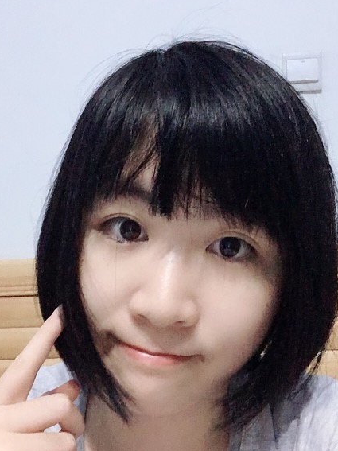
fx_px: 456
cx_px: 173
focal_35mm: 35
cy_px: 251
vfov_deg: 52.5
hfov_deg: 40.7
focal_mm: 2.15
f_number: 2.4
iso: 640
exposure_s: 1/17
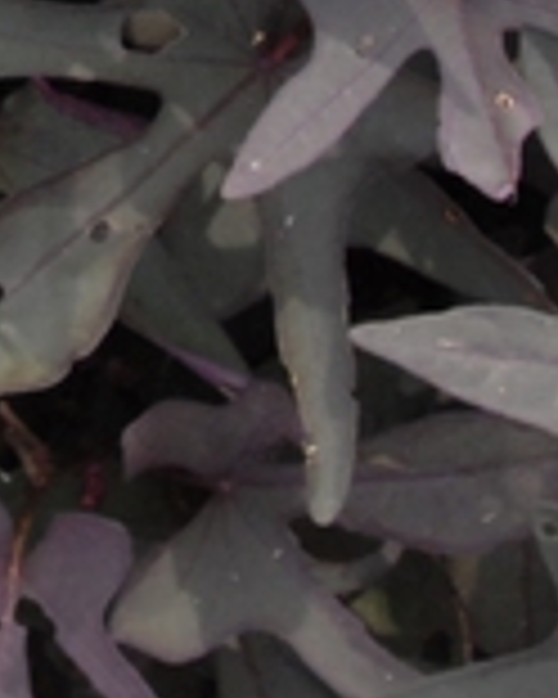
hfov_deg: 5.3
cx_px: -860
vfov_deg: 6.6
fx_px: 5780
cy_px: -840
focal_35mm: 280
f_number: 7.1
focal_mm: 30
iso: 400
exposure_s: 1/180
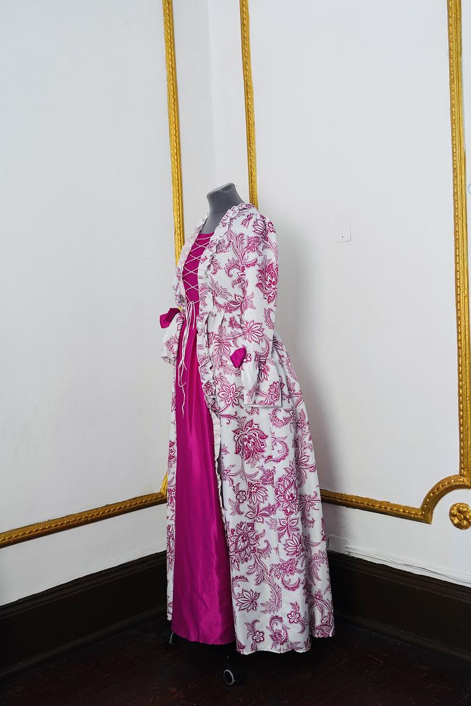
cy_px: 362
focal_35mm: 38
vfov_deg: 50.7
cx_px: 234
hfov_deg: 35.1
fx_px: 745
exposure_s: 1/160
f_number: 5
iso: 1250
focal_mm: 37
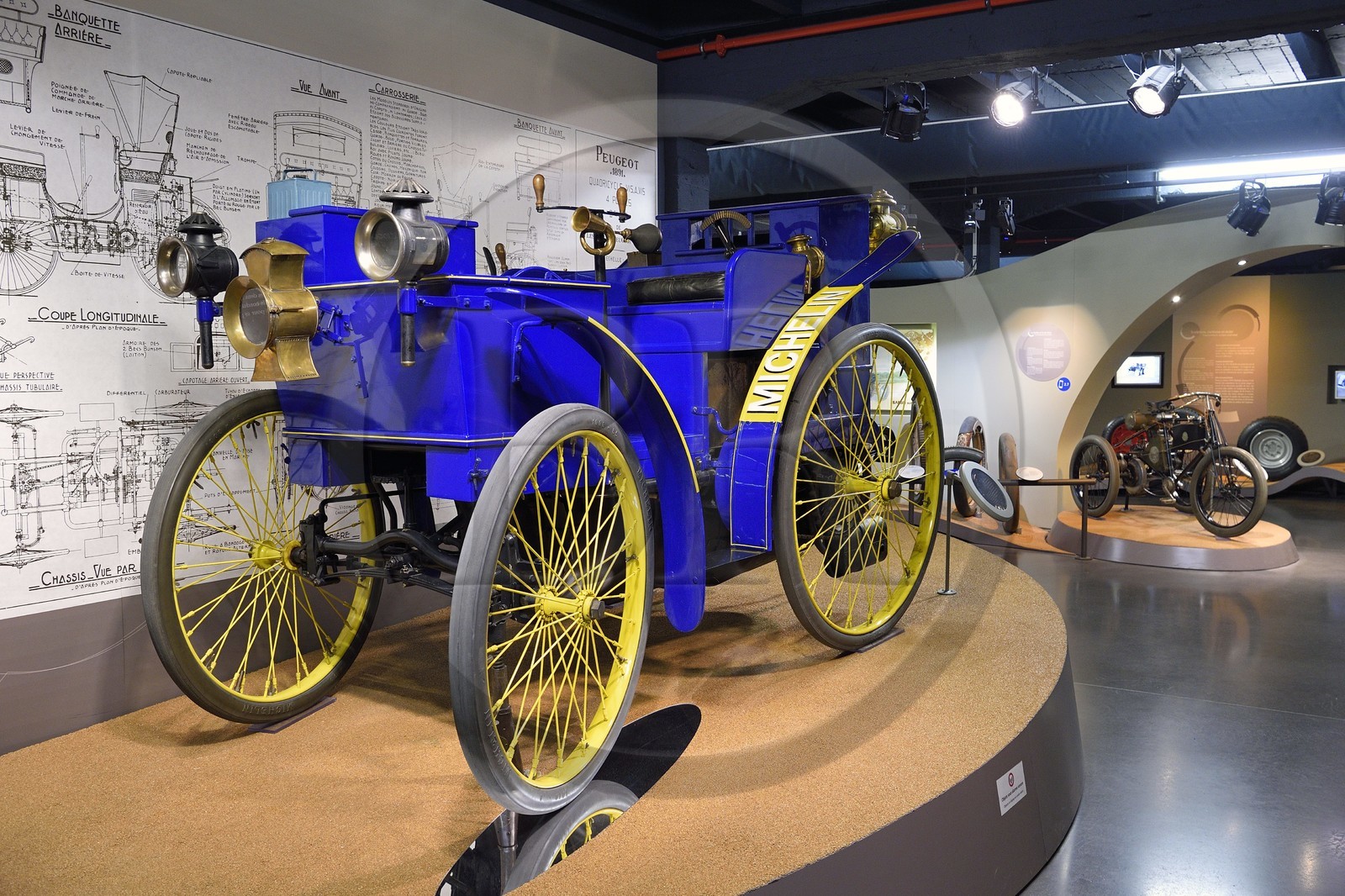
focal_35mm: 31
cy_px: 448
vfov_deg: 42.3
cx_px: 672
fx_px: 1158
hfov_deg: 60.3
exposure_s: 1/20
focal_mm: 31
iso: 1600
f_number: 7.1
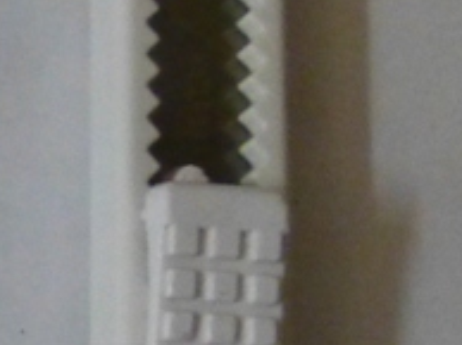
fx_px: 1693
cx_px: -655
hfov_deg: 12.3
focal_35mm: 127
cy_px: 316
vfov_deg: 11.6
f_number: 3.3
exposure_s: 1/25
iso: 800
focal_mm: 4.3
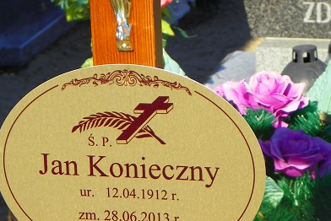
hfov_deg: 8.2
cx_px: 142
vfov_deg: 5.5
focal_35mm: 251
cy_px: 193
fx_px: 2309
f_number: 4.5
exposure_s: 1/250
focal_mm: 26.4
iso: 64
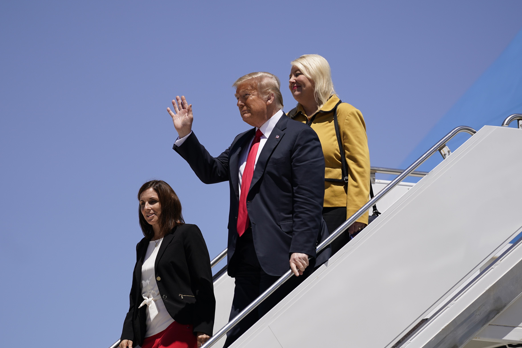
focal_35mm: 256
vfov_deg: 5.4
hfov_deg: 8.0
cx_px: 216
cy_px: 206
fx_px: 3712
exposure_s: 1/3200
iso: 100
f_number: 2.8
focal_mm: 200
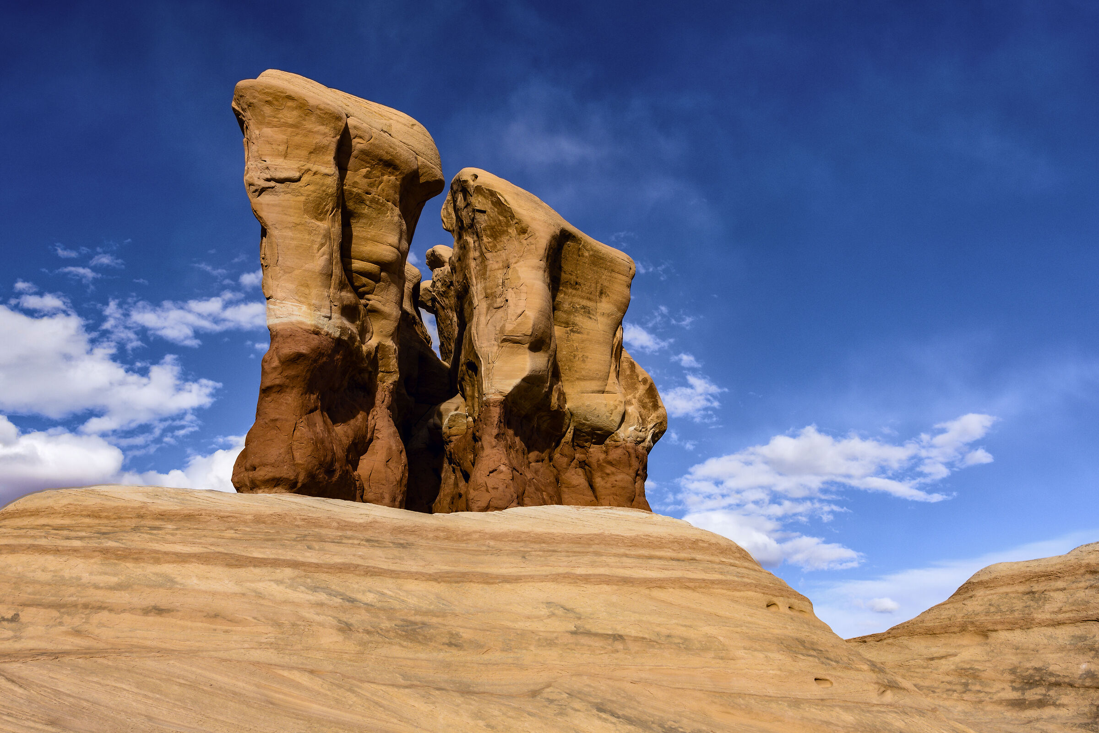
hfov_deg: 46.4
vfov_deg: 31.9
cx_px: 550
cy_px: 366
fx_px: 1282
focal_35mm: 42
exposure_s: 1/125
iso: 100
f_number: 7.1
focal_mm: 28
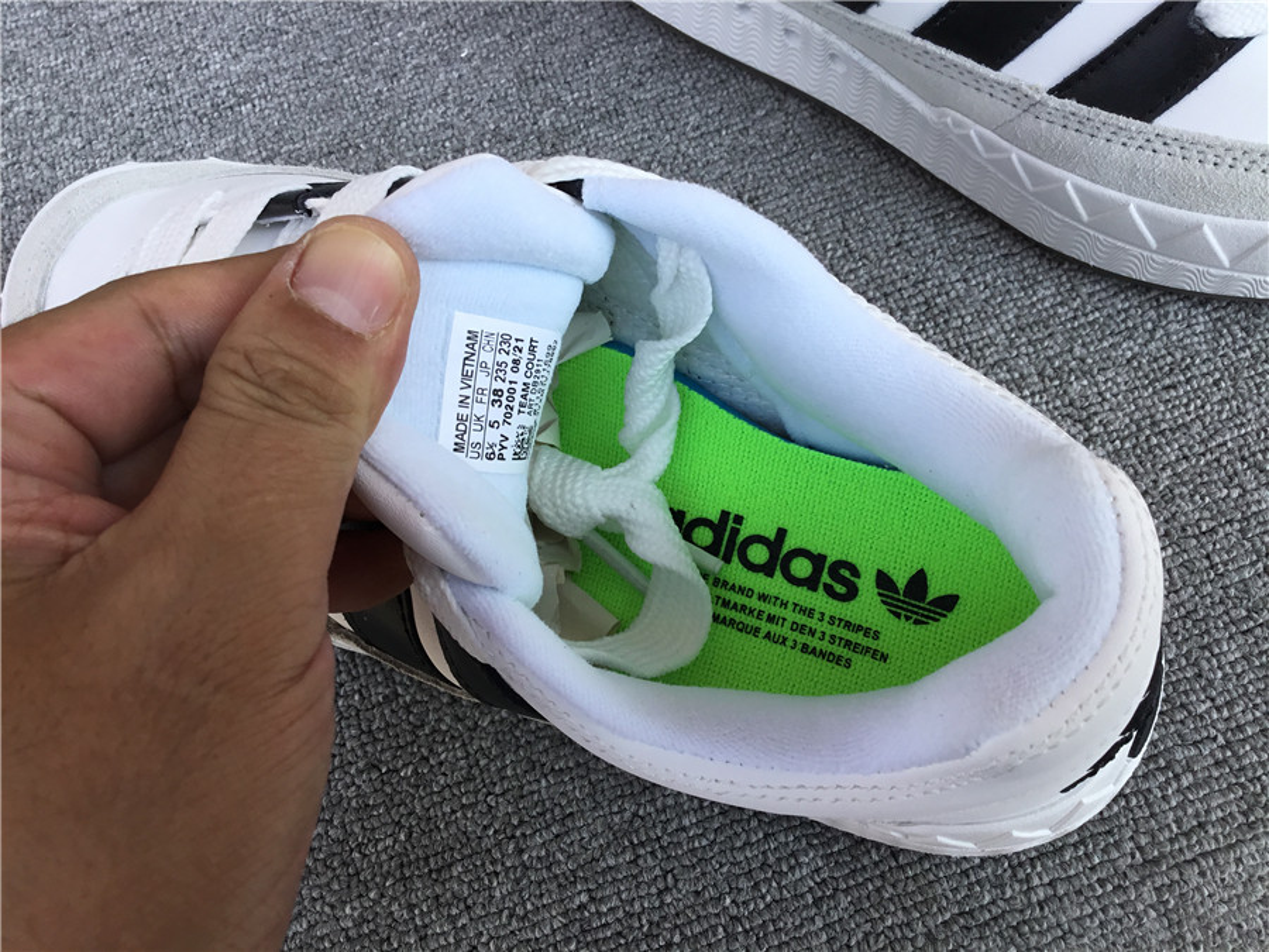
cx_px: 634
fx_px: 1136
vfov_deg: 45.4
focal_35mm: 31
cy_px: 476
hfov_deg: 58.4
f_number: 2.4
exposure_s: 1/433
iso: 25
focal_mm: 3.3
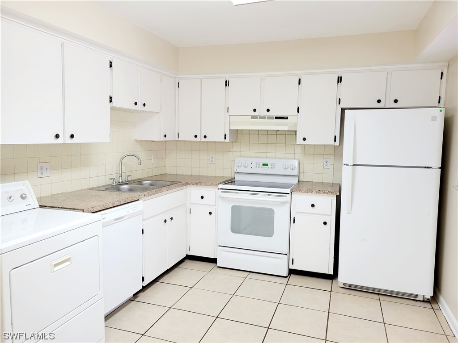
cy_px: 172
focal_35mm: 26
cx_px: 229
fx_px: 344
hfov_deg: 67.3
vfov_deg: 53.1
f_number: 1.8
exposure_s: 1/120
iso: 100
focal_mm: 5.4
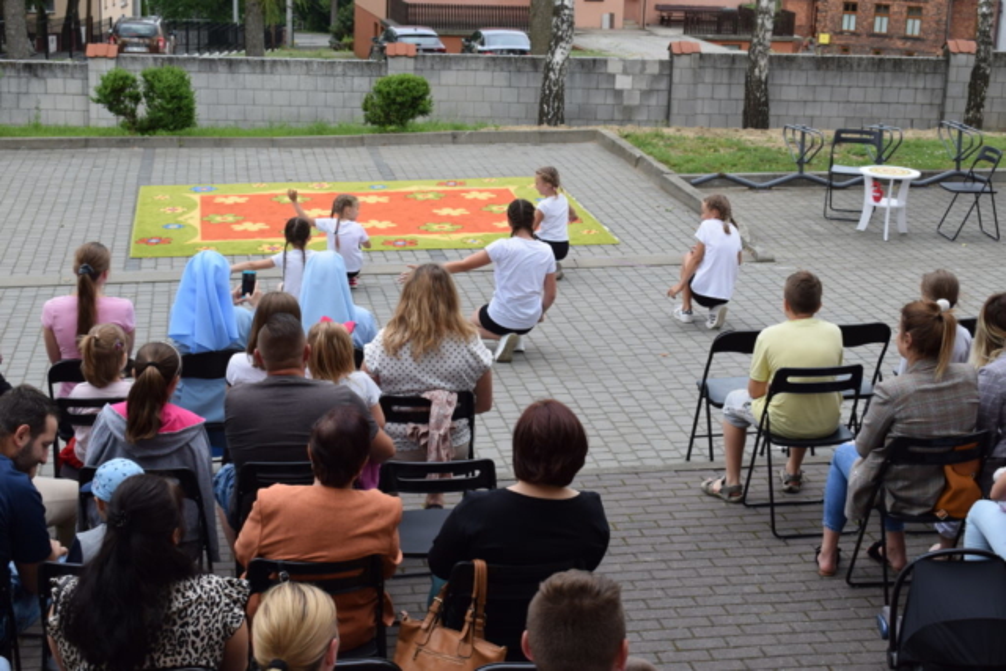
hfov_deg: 35.0
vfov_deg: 23.8
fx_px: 1593
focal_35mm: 57
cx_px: 503
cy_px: 336
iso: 320
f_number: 8
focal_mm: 38
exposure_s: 1/250
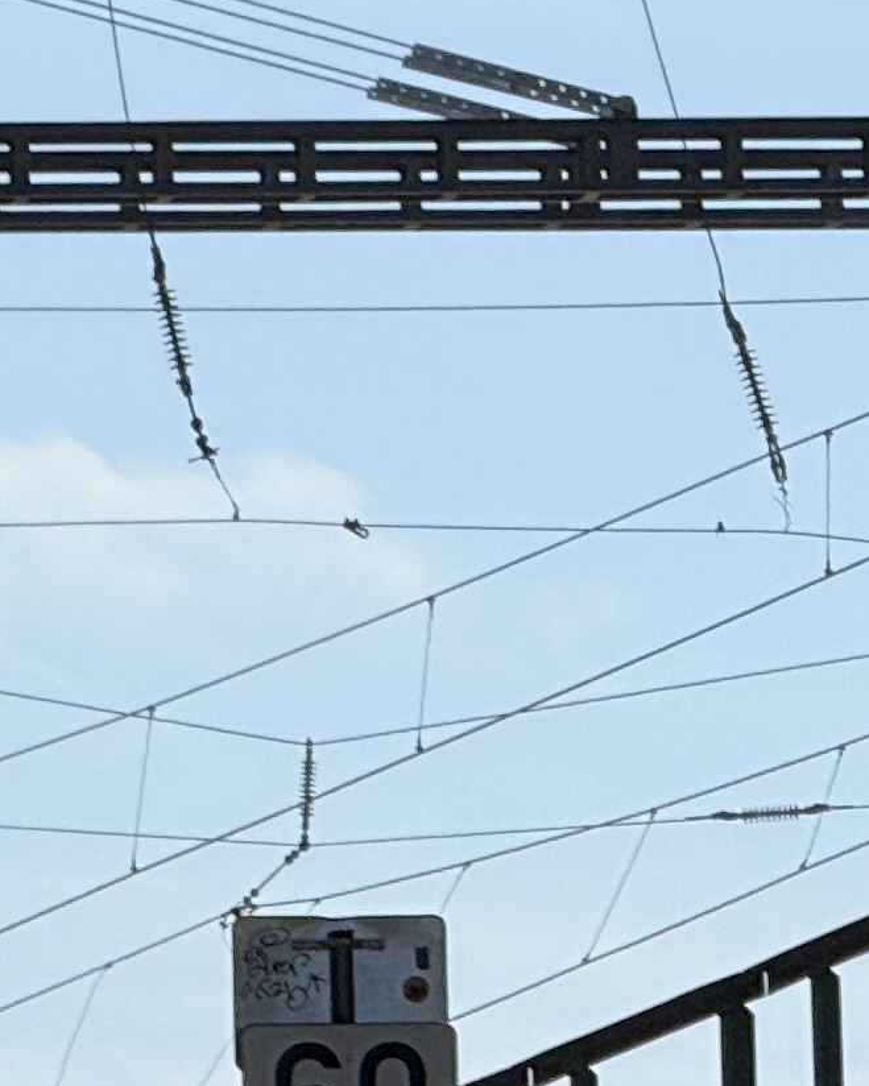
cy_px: -248
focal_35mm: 573
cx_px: 378
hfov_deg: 2.7
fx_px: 18425
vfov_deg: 3.4
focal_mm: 15.66
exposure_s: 1/2525
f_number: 2.8
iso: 50
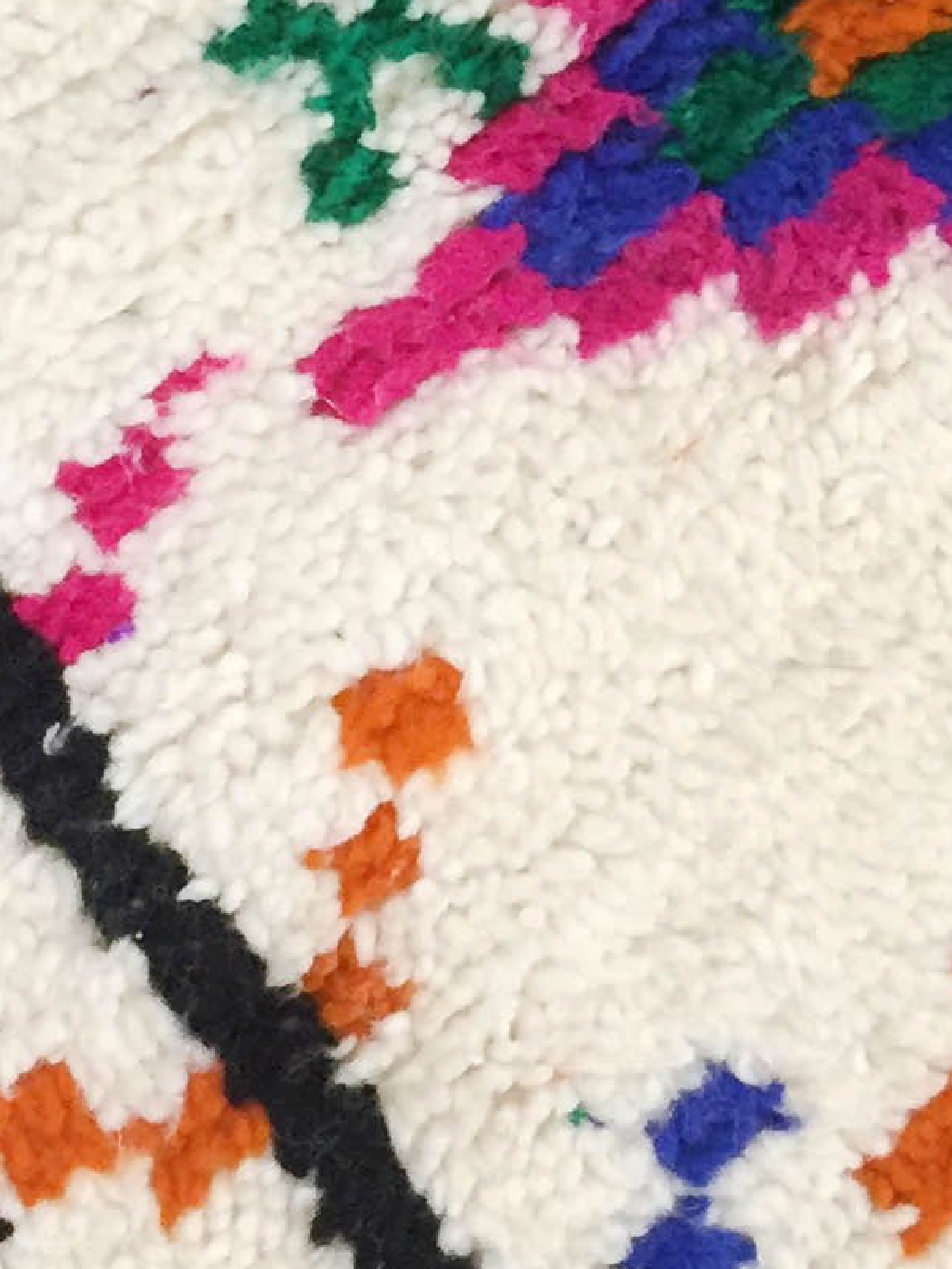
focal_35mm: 118
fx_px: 4325
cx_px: 727
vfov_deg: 16.1
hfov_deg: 12.5
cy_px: -193
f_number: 2.2
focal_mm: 4.15
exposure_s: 1/33
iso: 200
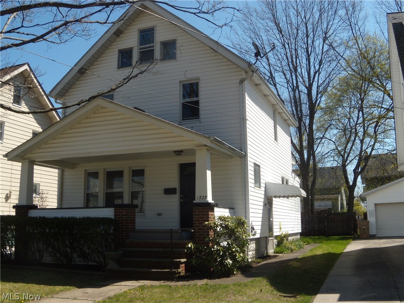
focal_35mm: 36
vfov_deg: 39.7
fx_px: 420
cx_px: 202
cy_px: 152
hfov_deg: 51.4
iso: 80
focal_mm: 6.4
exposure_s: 1/160
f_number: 8.5
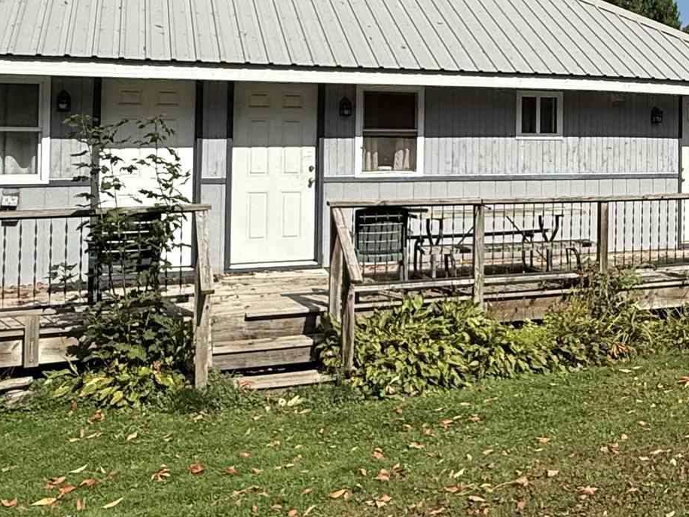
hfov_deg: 37.8
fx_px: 935
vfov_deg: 30.2
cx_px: 619
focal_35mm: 47
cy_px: 108
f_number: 2.2
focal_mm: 2.22
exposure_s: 1/3663
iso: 50
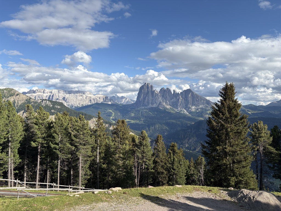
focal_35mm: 26
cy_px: 106
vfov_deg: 53.1
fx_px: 211
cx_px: 140
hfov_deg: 67.3
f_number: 1.6
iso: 50
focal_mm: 5.96
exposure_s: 1/3623
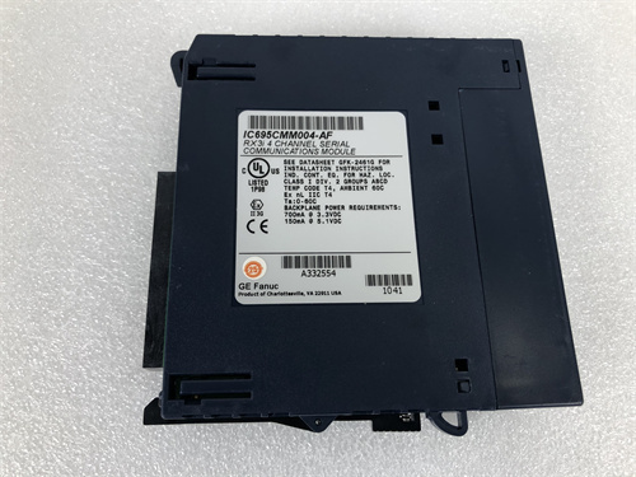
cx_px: 318
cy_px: 238
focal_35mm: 28
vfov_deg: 49.7
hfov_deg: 63.4
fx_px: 514
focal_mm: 3.99
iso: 25
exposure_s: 1/100
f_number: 1.8
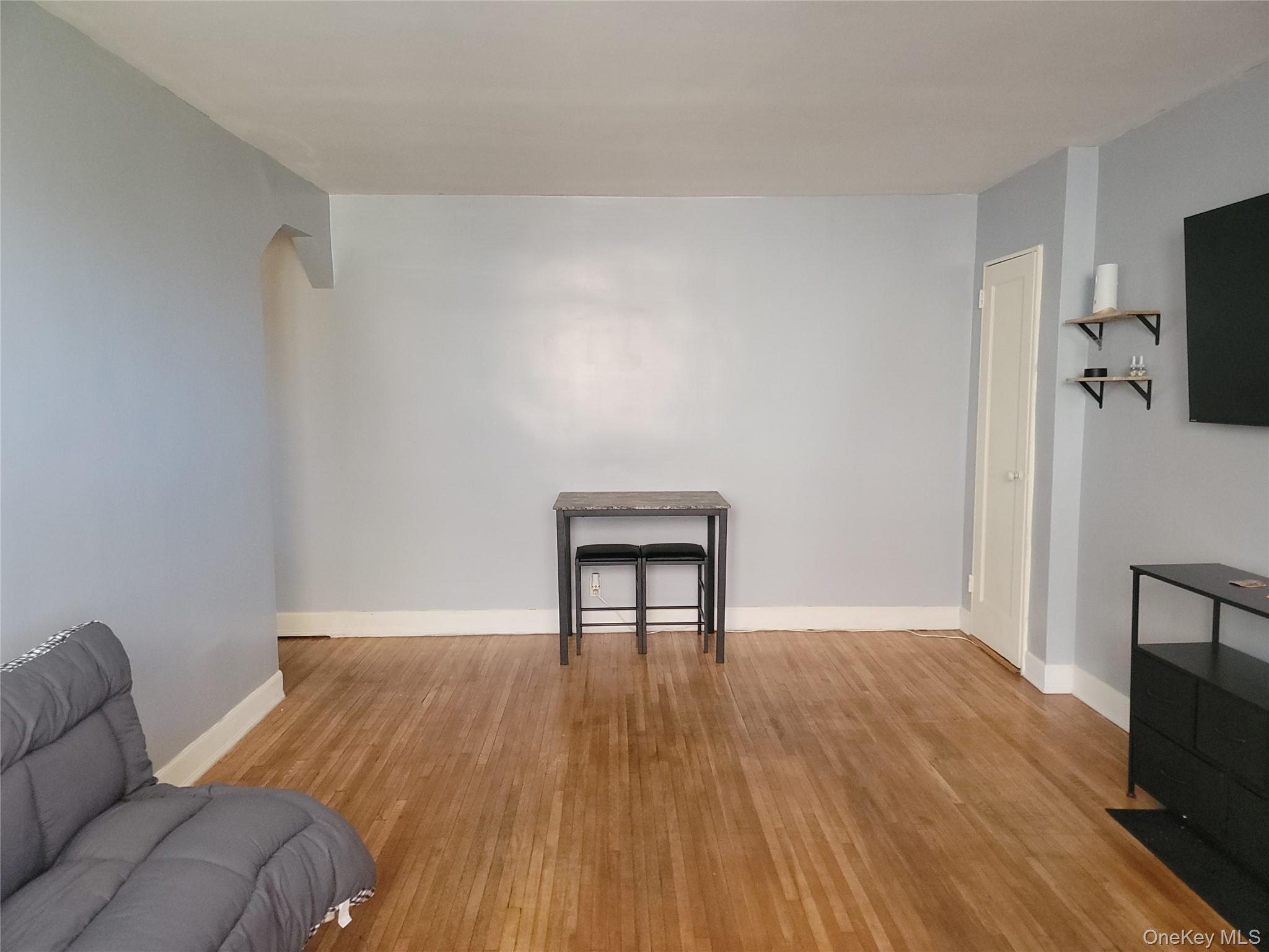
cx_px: 634
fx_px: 880
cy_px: 476
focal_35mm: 24
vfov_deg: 56.8
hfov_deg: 71.6
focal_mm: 6.7
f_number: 1.8
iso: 320
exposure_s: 1/40
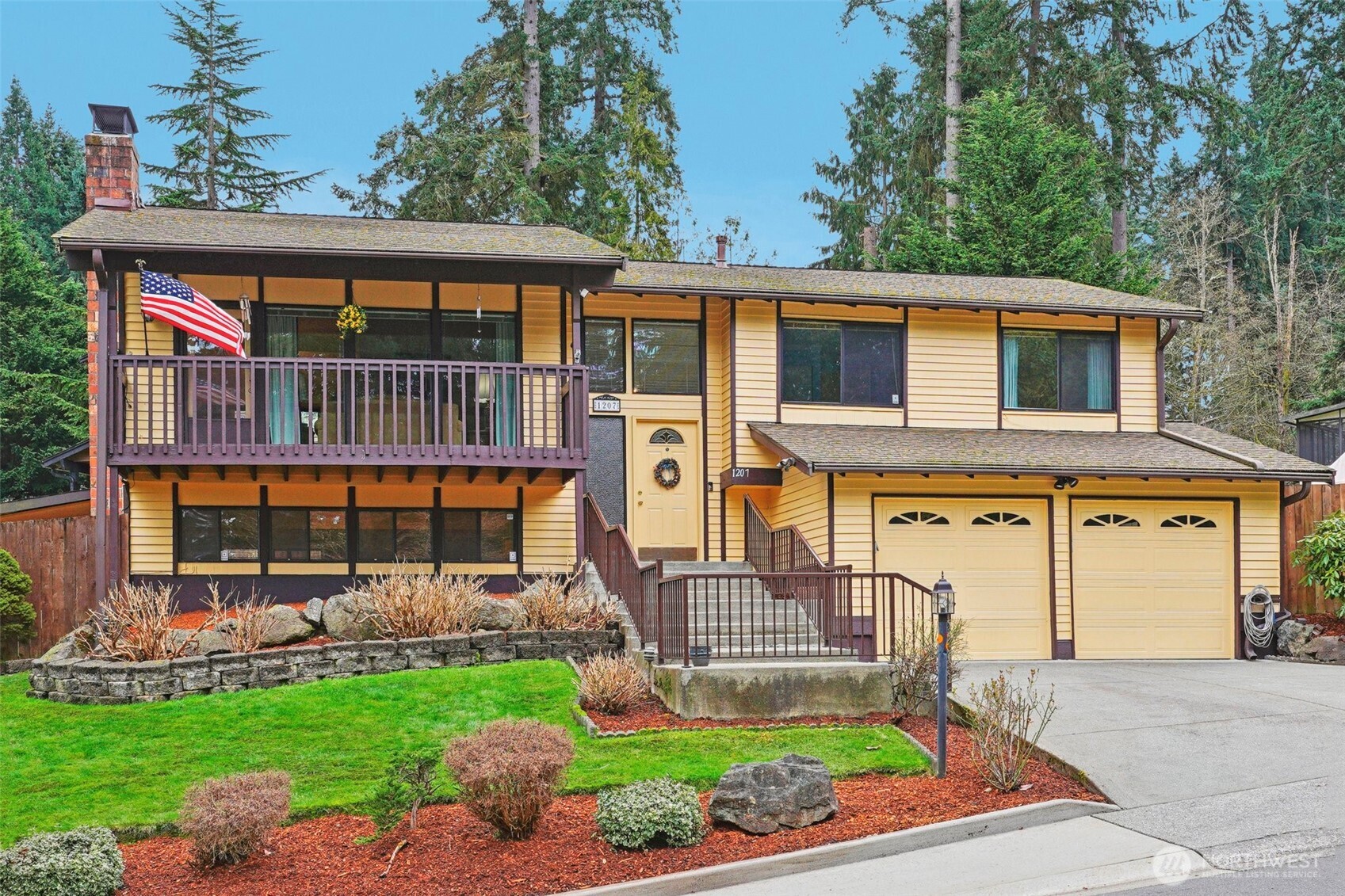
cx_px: 672
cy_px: 448
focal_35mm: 42
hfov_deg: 46.4
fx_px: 1569
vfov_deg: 31.9
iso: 250
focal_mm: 28
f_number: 8
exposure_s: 1/125
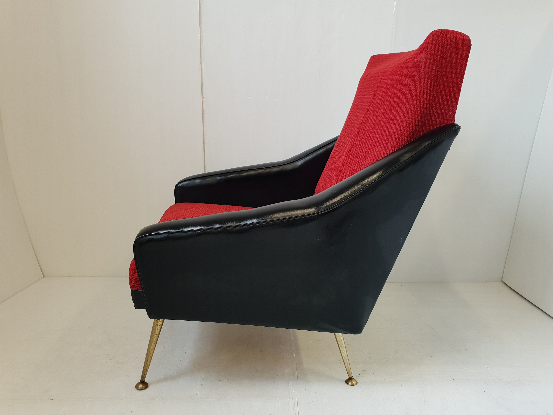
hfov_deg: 67.3
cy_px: 208
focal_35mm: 26
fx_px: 415
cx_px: 276
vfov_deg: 53.1
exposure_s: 1/50
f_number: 2.4
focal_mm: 4.3
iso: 125
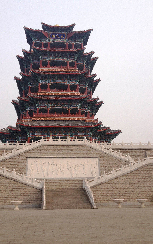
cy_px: 119
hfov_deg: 33.5
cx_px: 62
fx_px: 253
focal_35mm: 38
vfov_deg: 51.5
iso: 64
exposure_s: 1/876
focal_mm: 4.28
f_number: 2.4
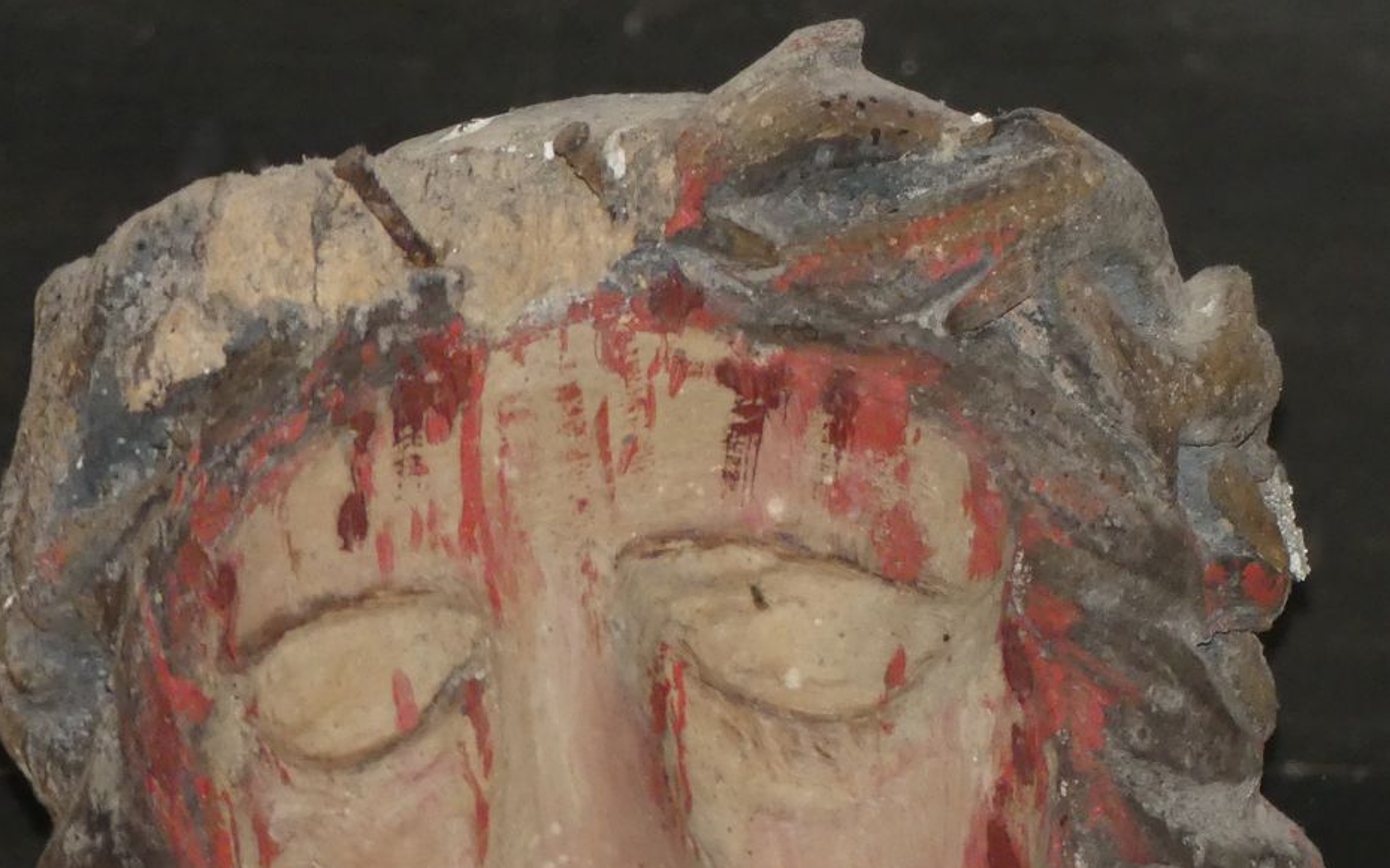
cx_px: 694
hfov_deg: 2.2
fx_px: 36249
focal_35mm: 957
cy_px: 472
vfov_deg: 1.4
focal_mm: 108
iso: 800
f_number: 2.8
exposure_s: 1/125
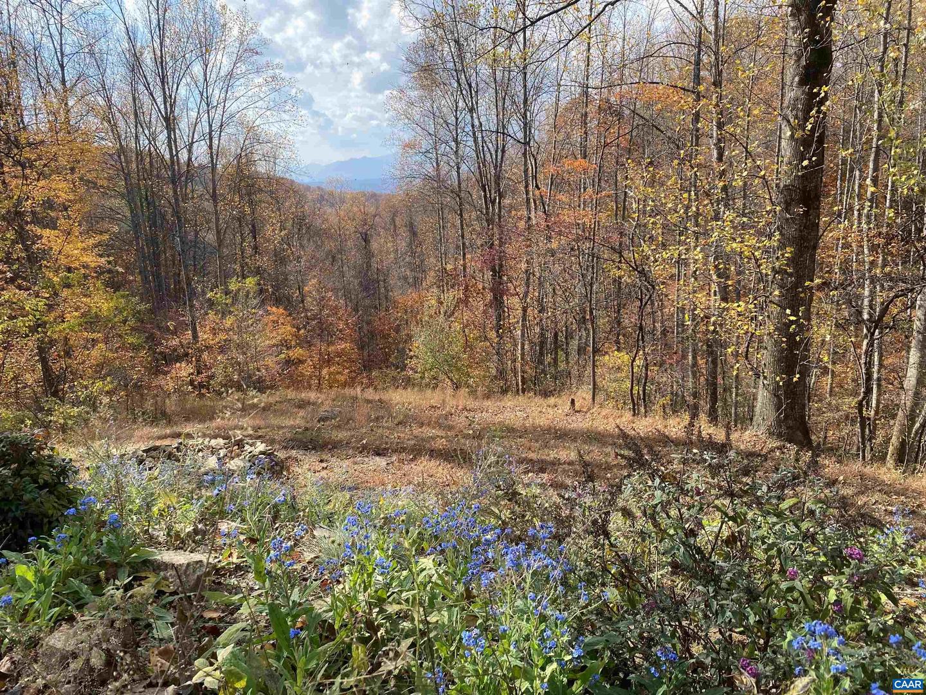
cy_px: 348
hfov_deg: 67.3
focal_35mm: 26
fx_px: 696
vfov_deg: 53.1
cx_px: 463
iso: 32
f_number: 1.8
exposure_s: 1/919
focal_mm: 4.25
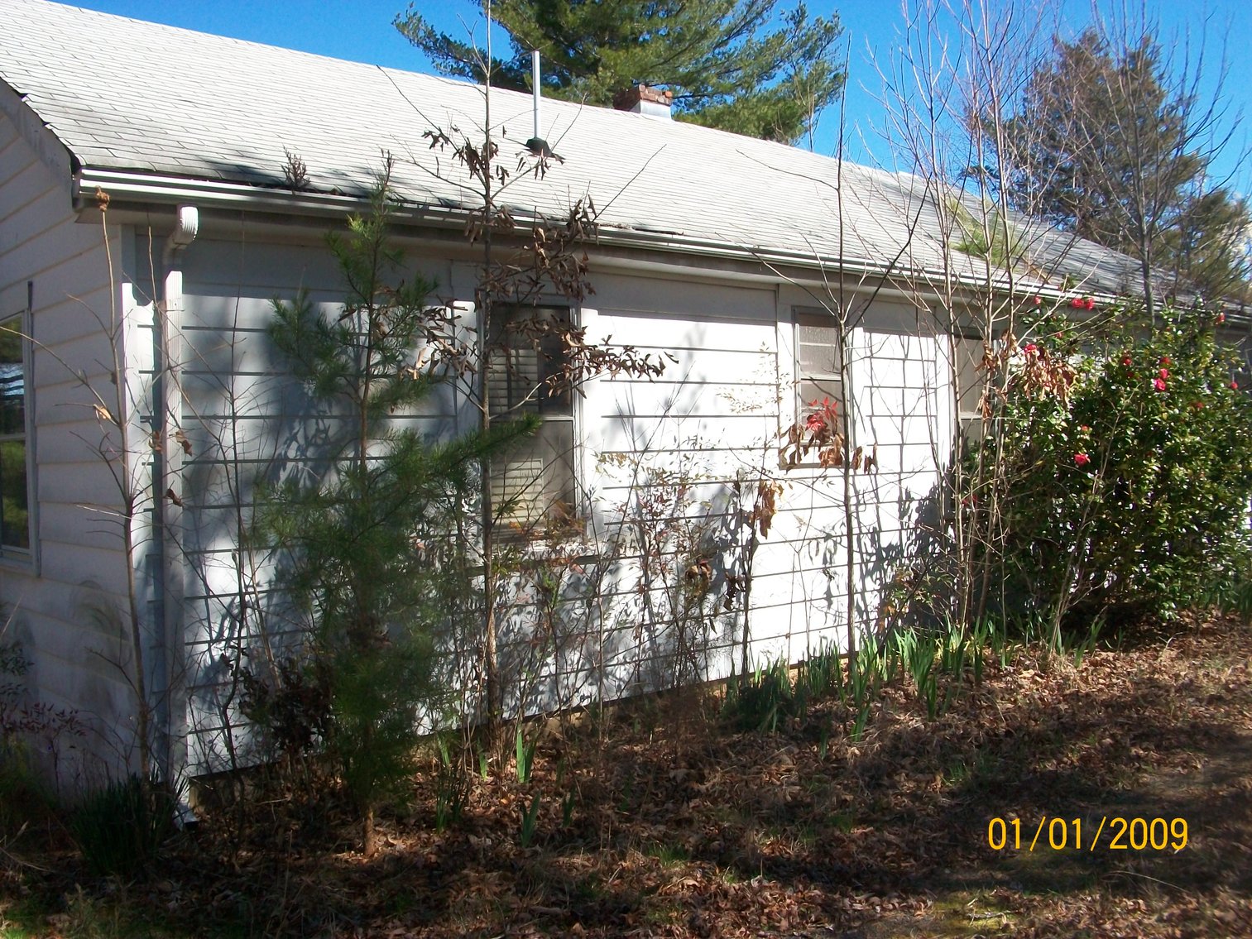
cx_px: 626
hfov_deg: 54.0
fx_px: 1230
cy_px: 470
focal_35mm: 34
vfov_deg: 41.8
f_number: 5.5
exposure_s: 1/250
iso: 80
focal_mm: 5.7
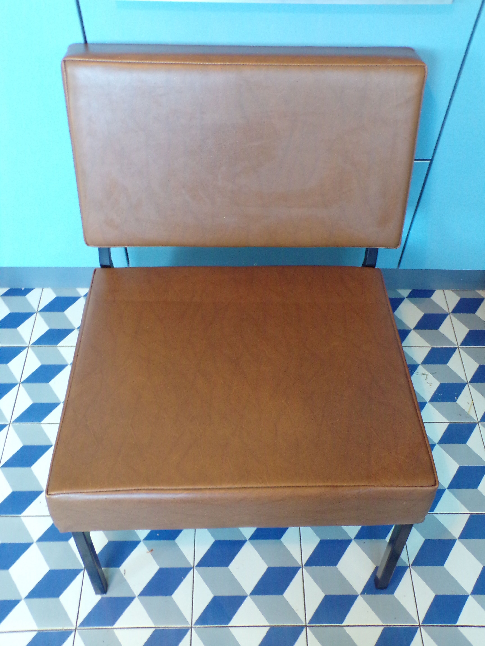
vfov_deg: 56.8
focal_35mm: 32
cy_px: 323
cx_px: 242
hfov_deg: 44.2
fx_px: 598
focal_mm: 5.8
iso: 521
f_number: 3.2
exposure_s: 1/17
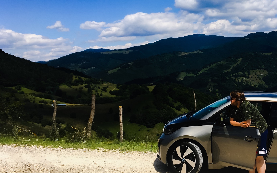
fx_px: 347
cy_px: 50
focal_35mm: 46
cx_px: 199
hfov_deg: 42.5
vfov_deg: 27.7
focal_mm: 4.15
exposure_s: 1/2024
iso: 25
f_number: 2.2
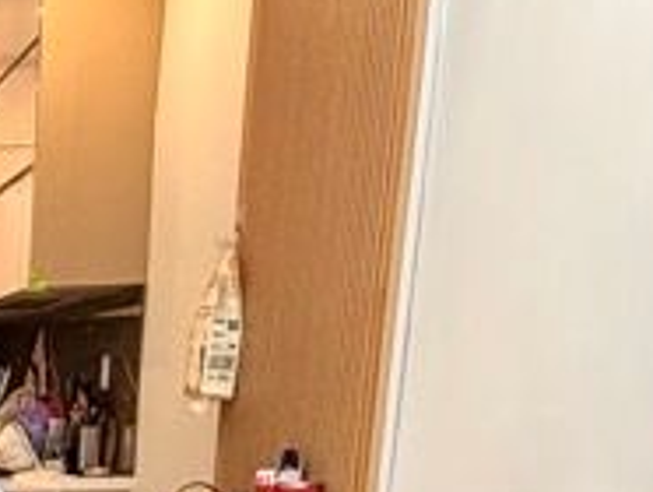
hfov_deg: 19.7
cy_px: 710
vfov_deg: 17.5
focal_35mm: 77
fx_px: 1454
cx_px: -474
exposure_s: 1/121
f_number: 2.2
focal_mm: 2.22
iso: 160
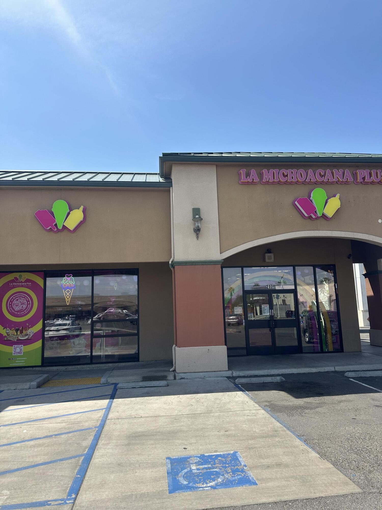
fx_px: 353
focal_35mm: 24
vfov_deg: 71.6
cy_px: 255
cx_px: 191
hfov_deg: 56.8
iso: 80
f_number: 1.78
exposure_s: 1/4016
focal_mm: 6.86
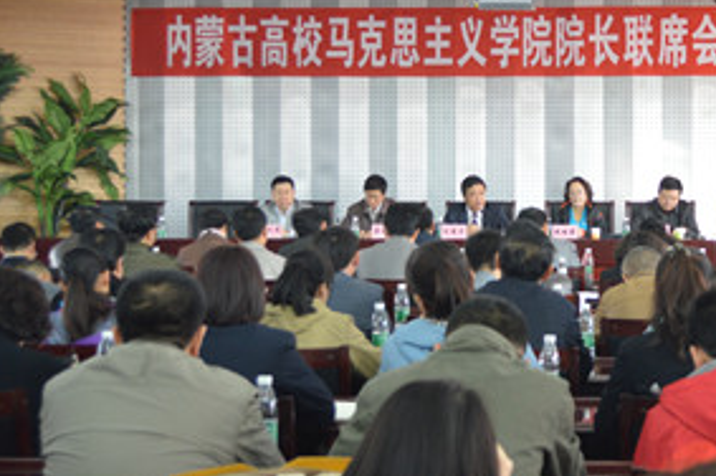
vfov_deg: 17.7
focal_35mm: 77
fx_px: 1527
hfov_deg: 25.9
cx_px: 587
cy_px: 185
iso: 400
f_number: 4.5
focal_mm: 29
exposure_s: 1/20
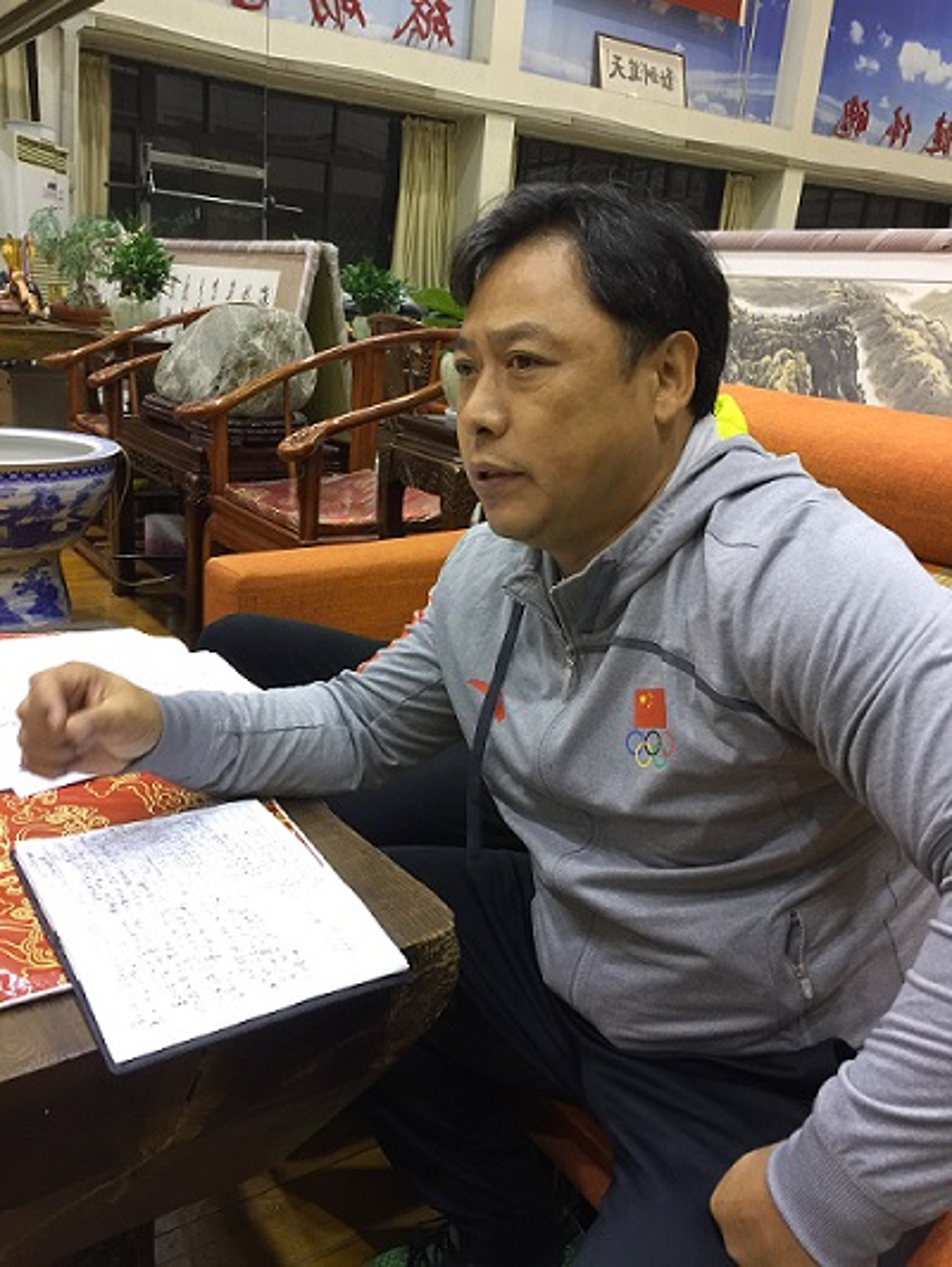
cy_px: 634
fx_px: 1062
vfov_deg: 61.6
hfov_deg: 48.3
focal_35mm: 29
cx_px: 476
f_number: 2.2
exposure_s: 1/17
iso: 100
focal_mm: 4.15
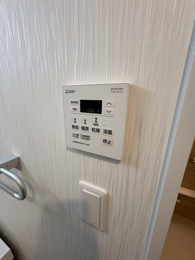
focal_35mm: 14
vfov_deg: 102.1
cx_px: 98
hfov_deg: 85.7
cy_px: 130
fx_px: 105
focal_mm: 2.22
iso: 160
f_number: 2.2
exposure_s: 1/120
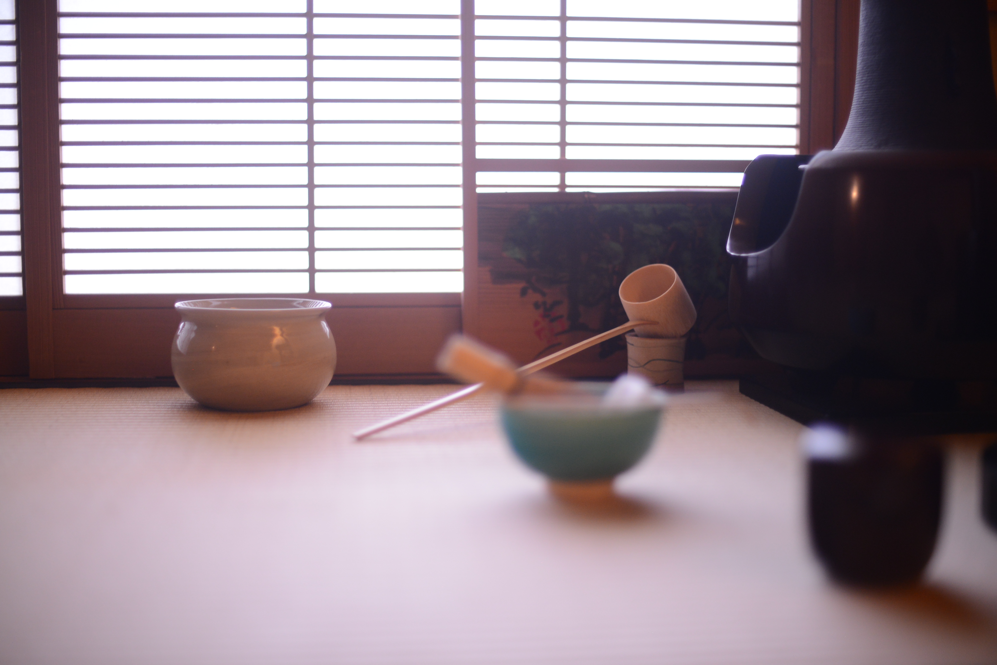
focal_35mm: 50
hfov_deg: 39.6
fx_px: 1385
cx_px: 498
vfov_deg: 27.0
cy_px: 332
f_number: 1.4
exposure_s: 1/50
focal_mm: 50
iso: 1000
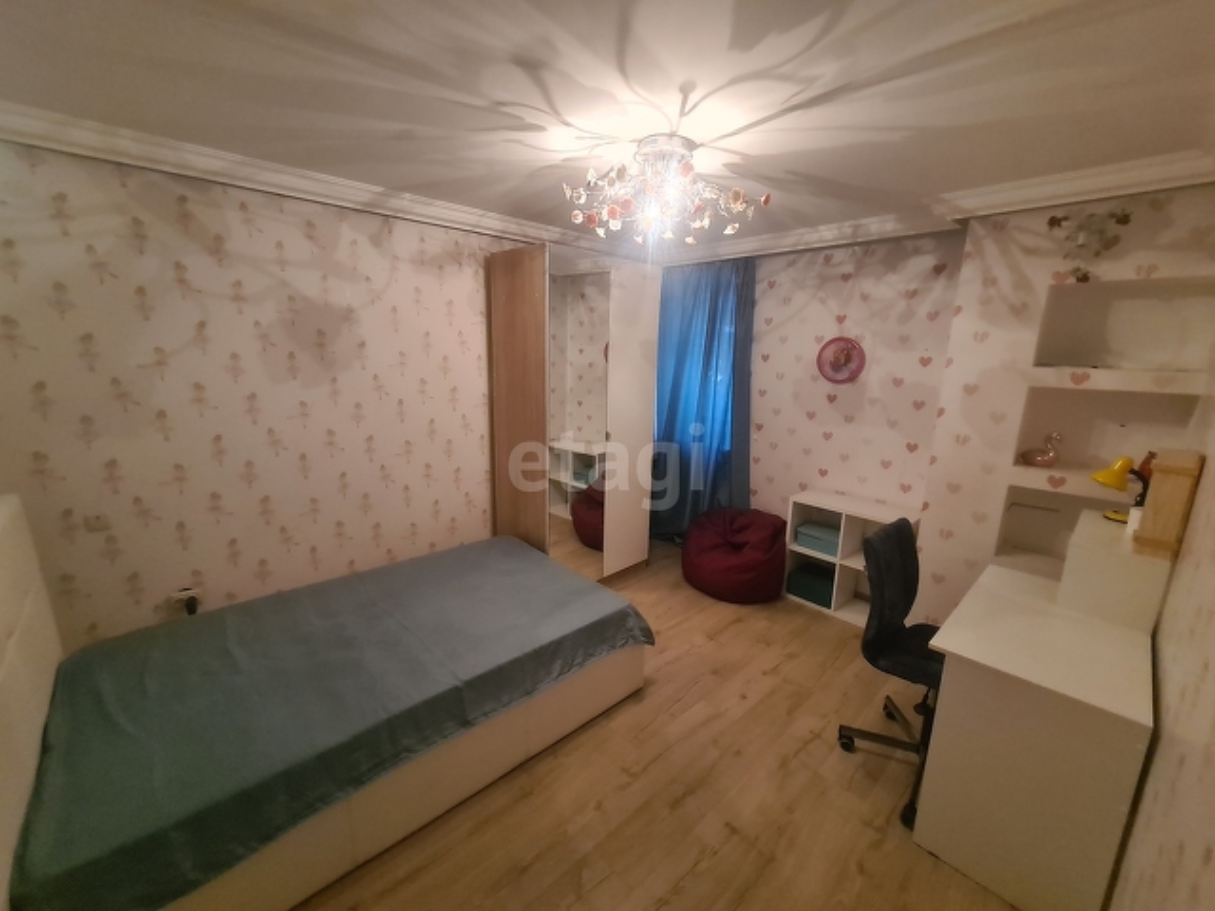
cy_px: 456
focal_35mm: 13
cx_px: 608
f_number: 2.2
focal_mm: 2.2
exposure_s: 1/33
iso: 500
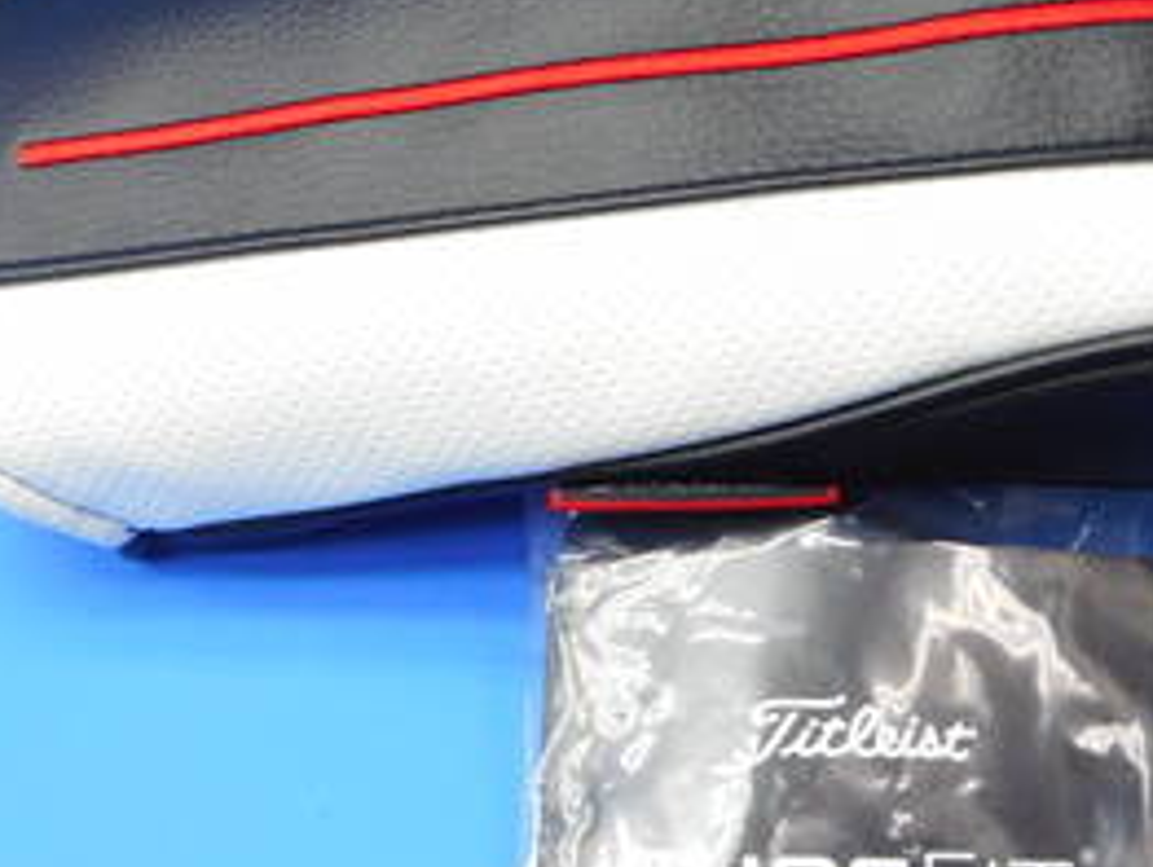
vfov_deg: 24.1
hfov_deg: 31.2
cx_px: 827
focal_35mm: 61
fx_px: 2034
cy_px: 431
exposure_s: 1/30
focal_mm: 4.5
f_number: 3.7
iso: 160
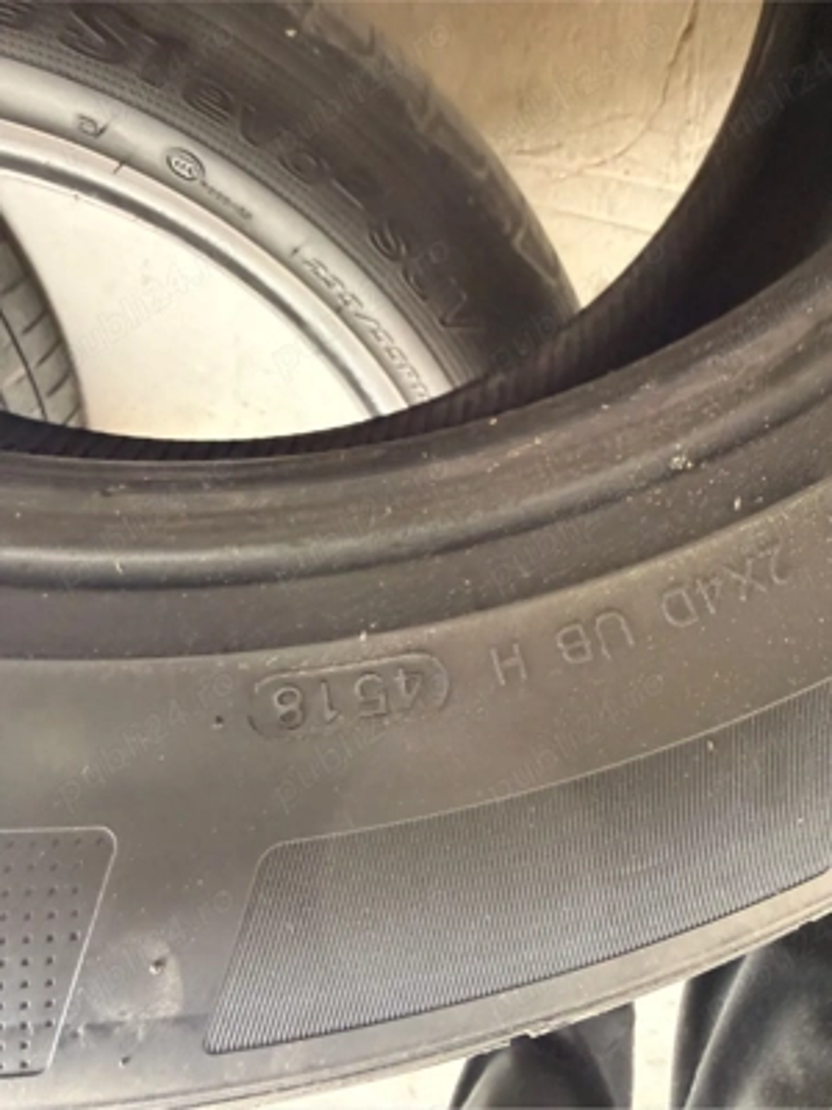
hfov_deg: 56.8
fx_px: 769
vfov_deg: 71.6
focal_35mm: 24
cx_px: 416
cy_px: 555
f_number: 2.2
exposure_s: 1/60
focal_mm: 2.22
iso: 640
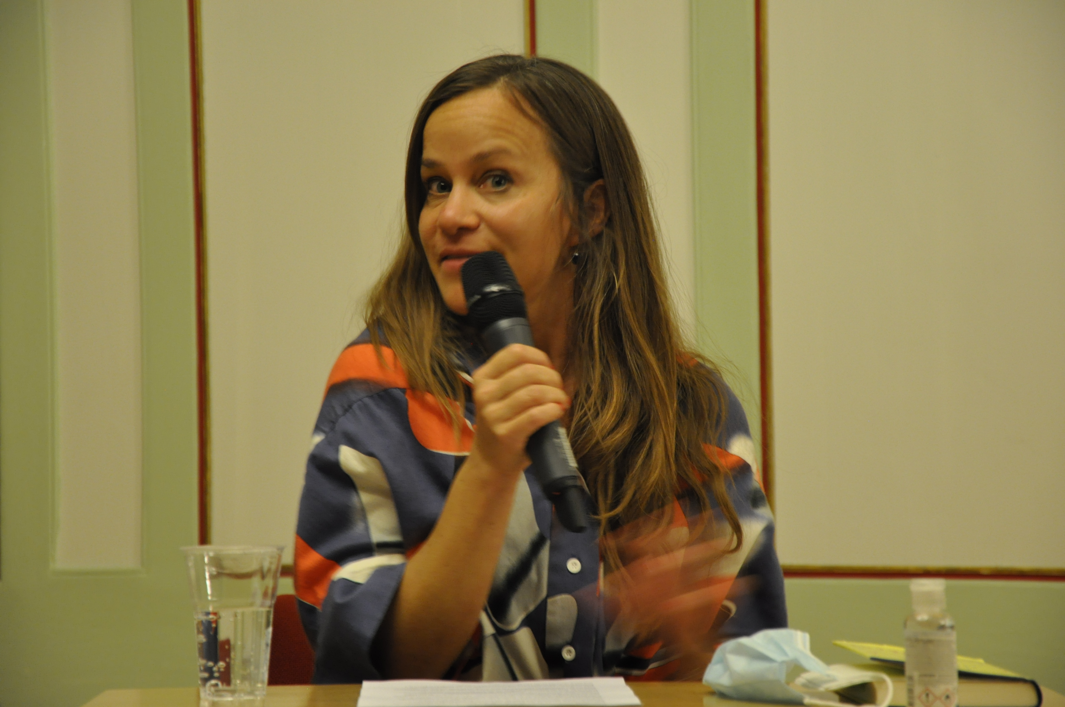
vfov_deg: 9.9
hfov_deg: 14.9
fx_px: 4077
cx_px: 532
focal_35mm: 138
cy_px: 354
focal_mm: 92
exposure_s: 1/25
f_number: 5.6
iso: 1250
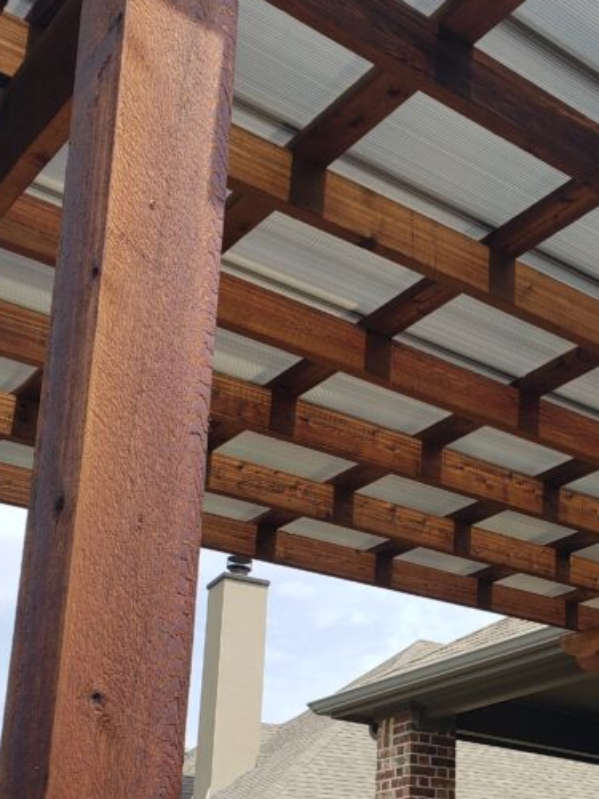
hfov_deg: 26.7
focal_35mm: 52
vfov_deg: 35.1
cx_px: 577
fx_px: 1200
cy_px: 687
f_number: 2.4
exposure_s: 1/1111
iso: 50
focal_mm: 4.3
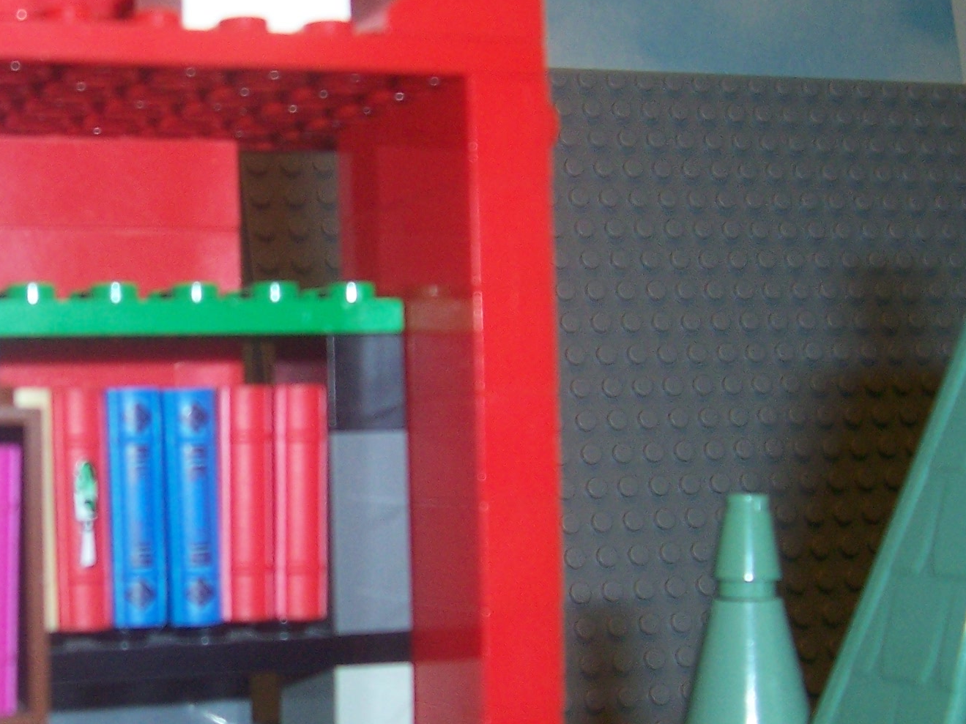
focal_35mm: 66
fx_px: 1842
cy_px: 408
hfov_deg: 28.6
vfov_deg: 22.2
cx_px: 168
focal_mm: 5.6
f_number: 2.7
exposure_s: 1/60
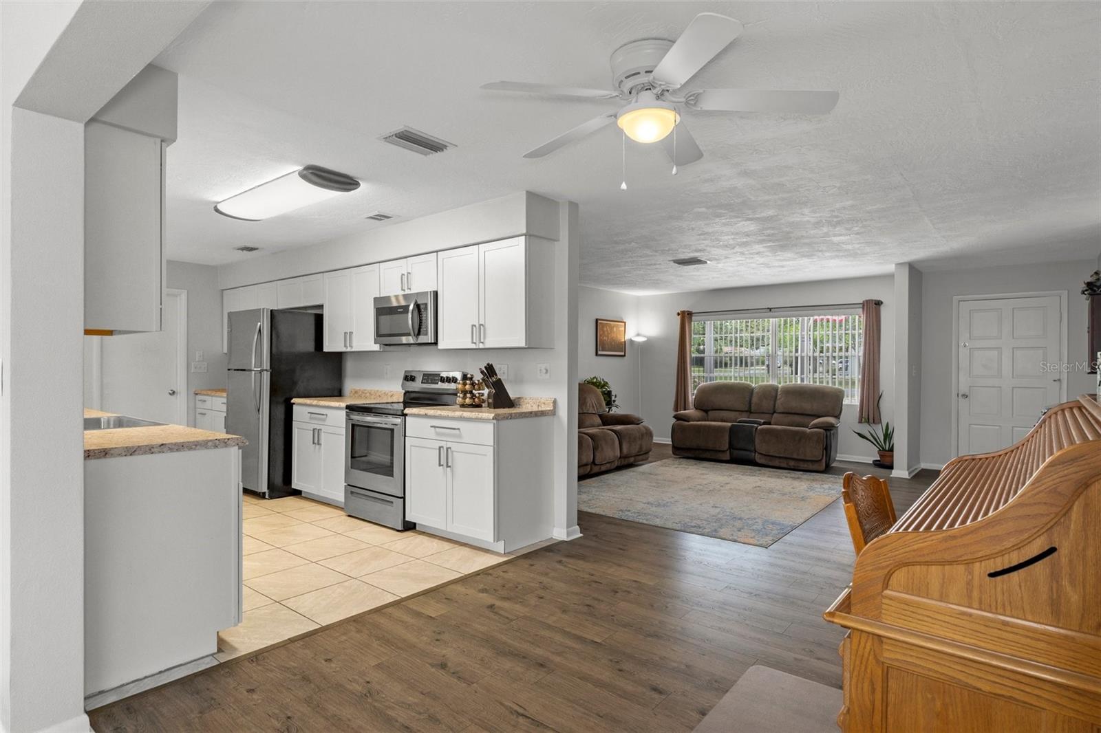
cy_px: 366
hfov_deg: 85.4
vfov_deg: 63.2
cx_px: 550
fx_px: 596
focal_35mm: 20
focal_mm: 13
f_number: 8
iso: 320
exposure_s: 1
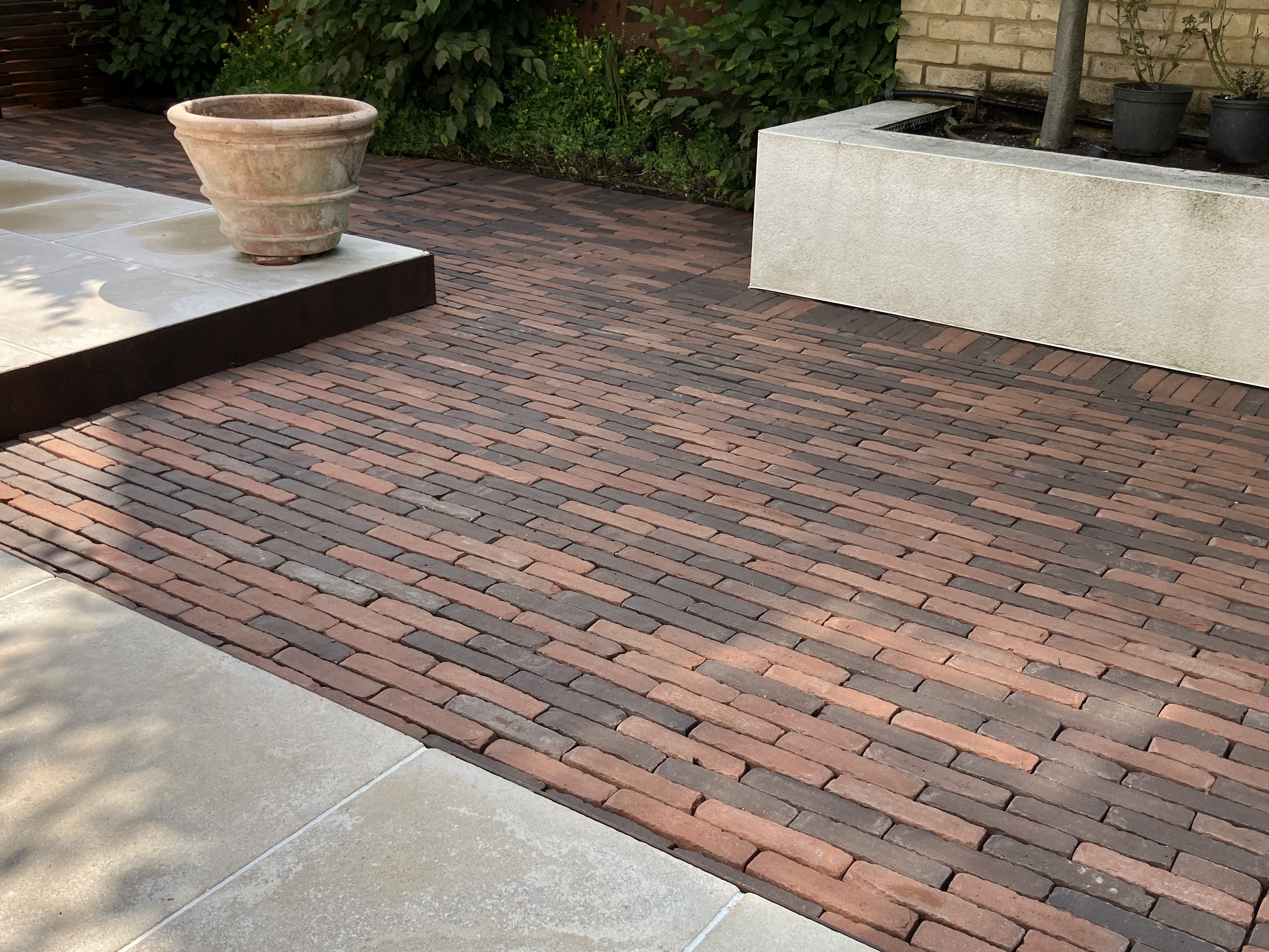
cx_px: 664
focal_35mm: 36
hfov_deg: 51.3
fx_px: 1320
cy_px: 569
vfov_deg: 39.5
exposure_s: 1/649
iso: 32
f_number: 1.8
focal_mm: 3.99
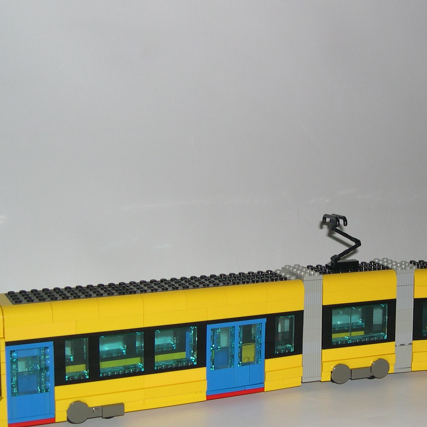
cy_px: 220
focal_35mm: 61
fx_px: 851
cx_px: 315
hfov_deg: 27.8
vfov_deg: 28.2
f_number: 2.8
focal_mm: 8
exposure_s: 1/60
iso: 100
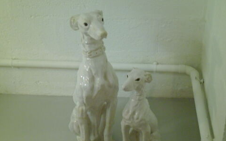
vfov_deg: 20.3
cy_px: 84
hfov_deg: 32.0
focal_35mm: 64
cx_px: 113
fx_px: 394
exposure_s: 1/8
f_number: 3.9
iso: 400
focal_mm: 10.69
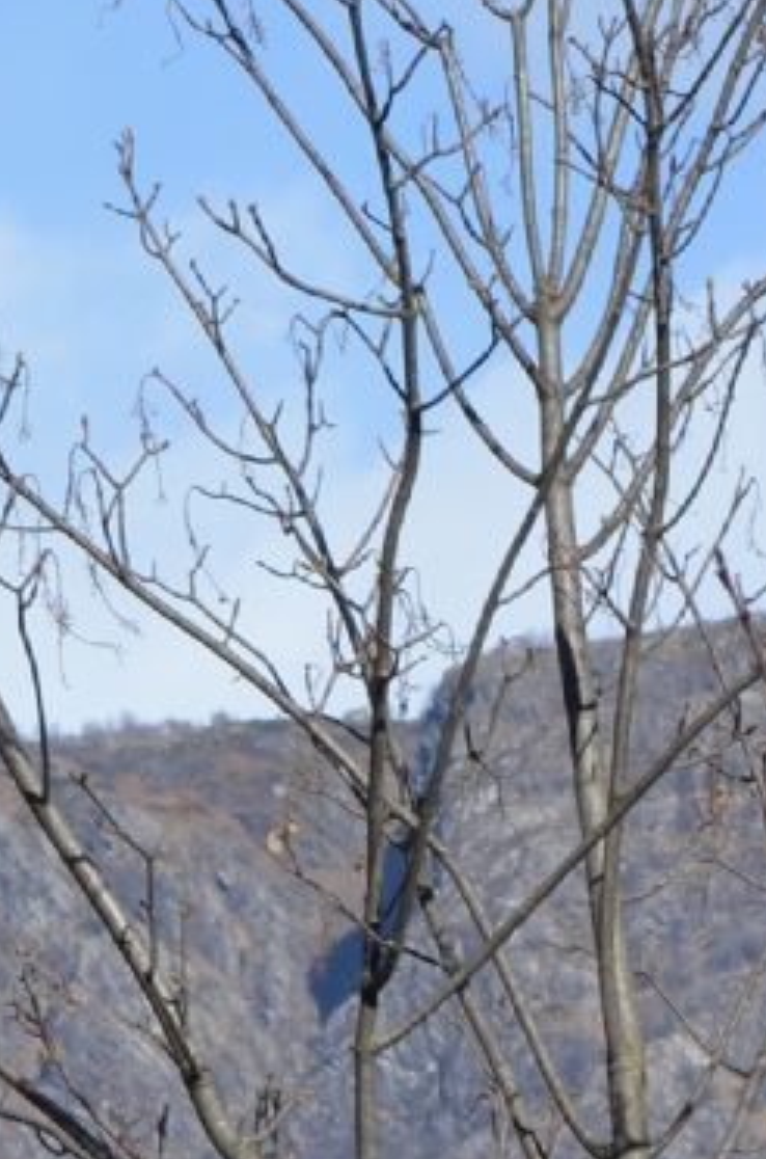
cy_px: 872
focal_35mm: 349
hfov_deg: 3.9
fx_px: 11187
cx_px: -1093
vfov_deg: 5.9
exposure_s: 1/400
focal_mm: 45
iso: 200
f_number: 10
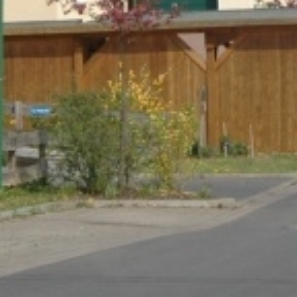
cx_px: 212
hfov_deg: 4.5
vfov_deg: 4.5
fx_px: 3780
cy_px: -248
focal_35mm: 389
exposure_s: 1/400
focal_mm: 55
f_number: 10
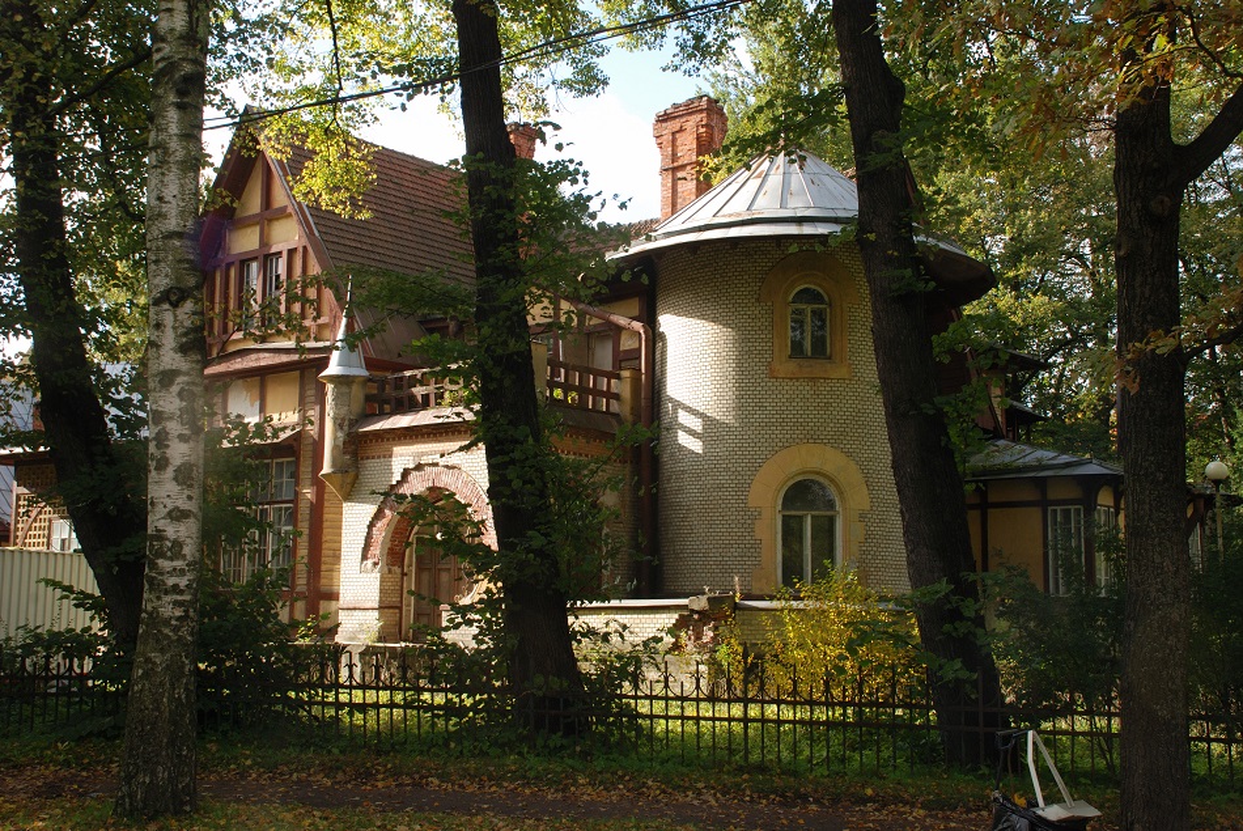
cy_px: 416
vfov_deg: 31.9
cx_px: 622
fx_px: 1451
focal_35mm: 42
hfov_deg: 46.4
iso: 250
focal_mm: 28
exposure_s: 1/60
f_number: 10
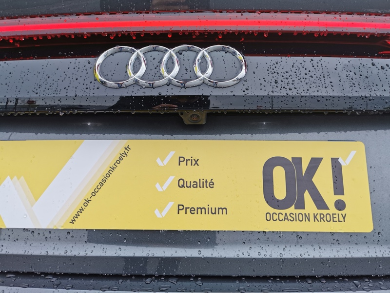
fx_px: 304
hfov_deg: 65.3
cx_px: 195
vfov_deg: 51.4
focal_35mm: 27
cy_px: 146
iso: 50
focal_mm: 5.58
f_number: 1.8
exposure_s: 1/1159
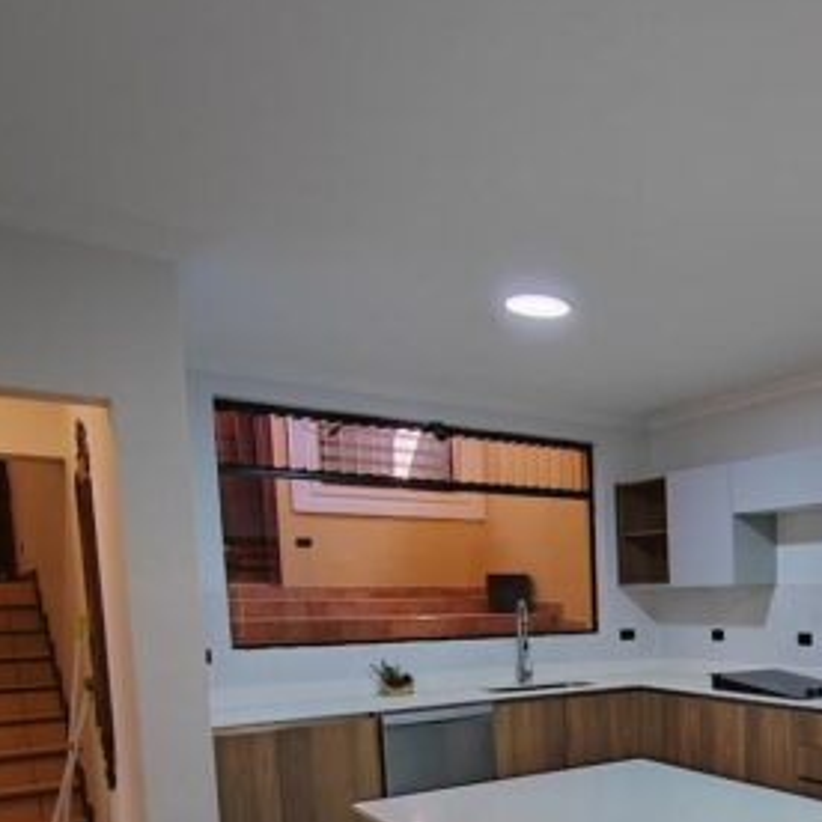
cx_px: 751
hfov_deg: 45.9
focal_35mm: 32
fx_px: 860
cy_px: 679
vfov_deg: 47.7
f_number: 2.2
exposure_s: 1/33.3
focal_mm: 2.16
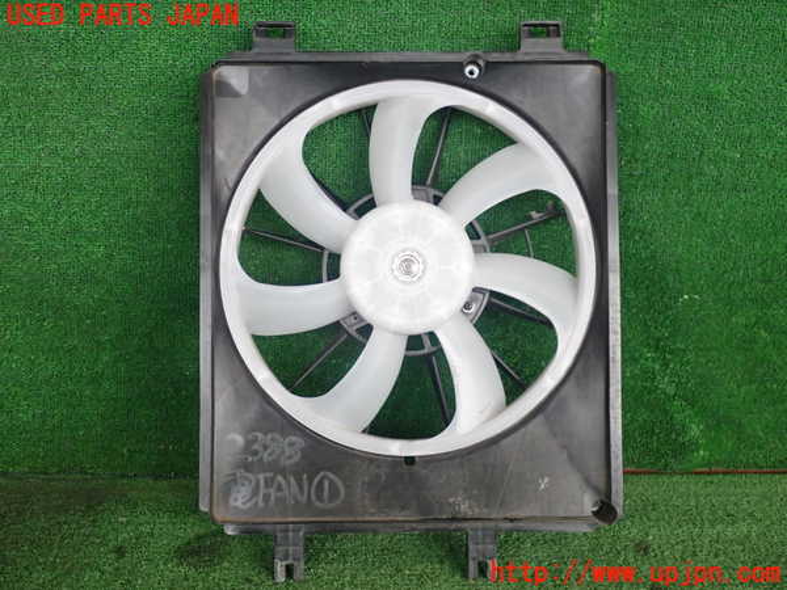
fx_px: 978
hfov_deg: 43.9
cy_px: 295
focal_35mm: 43
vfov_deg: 33.6
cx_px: 394
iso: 500
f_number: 2.9
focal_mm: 7.86
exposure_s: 1/160
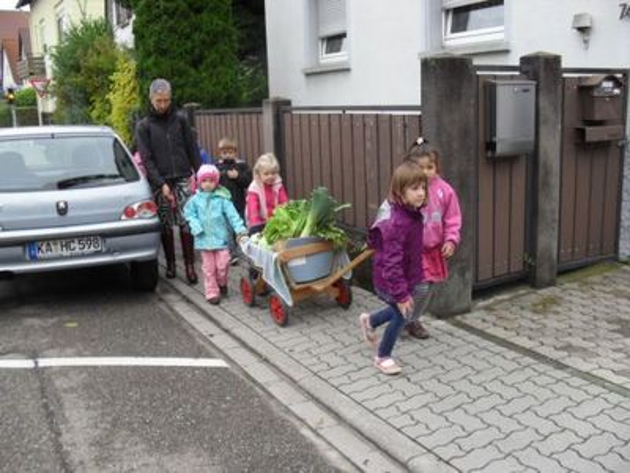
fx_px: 637
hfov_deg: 52.6
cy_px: 236
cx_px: 315
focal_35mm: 35
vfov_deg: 40.7
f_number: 3.2
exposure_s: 1/125
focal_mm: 6.3
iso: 100
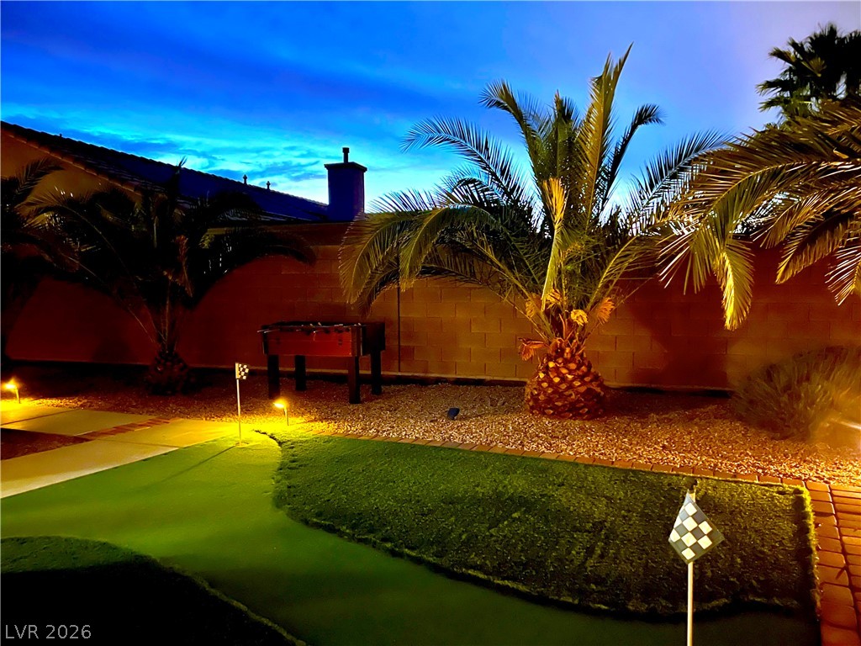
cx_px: 430
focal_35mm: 26
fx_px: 647
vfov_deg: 53.1
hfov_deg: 67.3
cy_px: 323
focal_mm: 5.7
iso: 1600
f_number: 1.5
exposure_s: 1/5
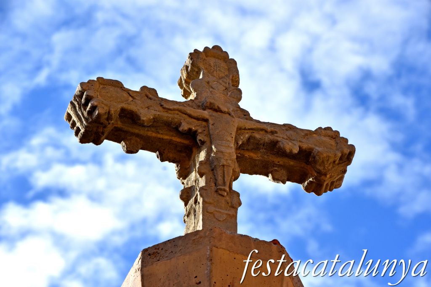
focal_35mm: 158
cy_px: 144
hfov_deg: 13.0
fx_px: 1885
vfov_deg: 8.7
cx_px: 216
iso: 400
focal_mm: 105
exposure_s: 1/500
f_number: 11
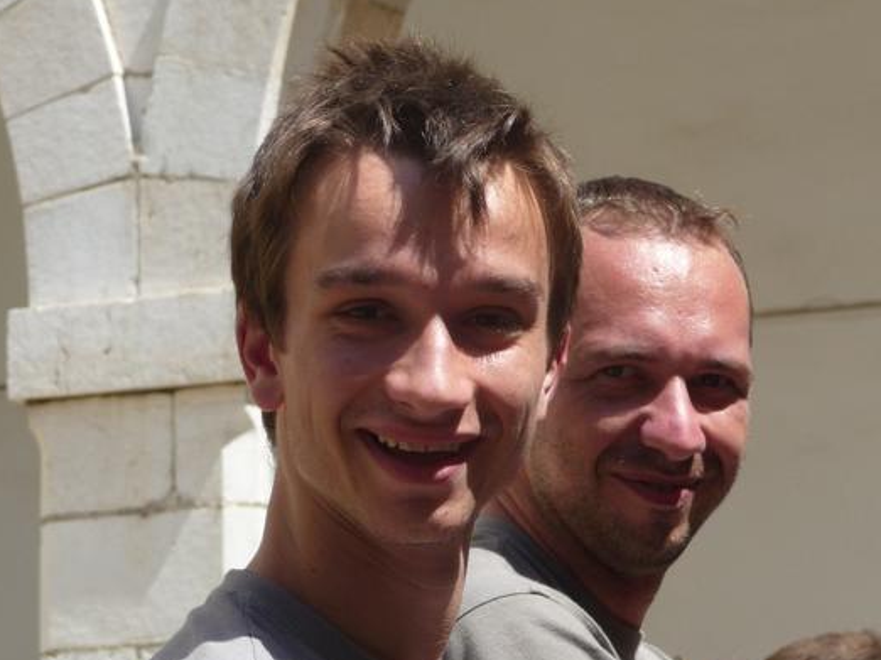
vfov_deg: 7.0
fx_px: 5393
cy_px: 317
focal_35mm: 212
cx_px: 392
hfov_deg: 9.3
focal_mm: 27.1
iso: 100
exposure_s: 1/400
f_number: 4.8
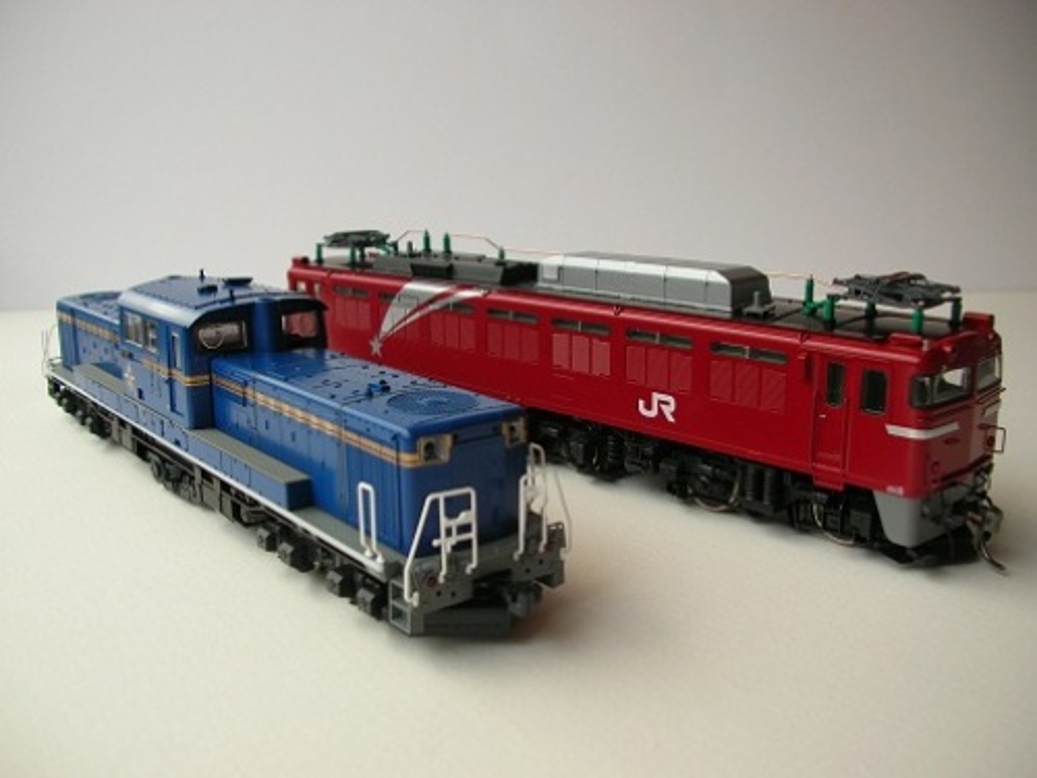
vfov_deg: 40.7
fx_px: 1049
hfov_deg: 52.6
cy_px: 389
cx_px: 518
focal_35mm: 35
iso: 50
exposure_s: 1/25.8
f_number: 2.8
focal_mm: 5.8
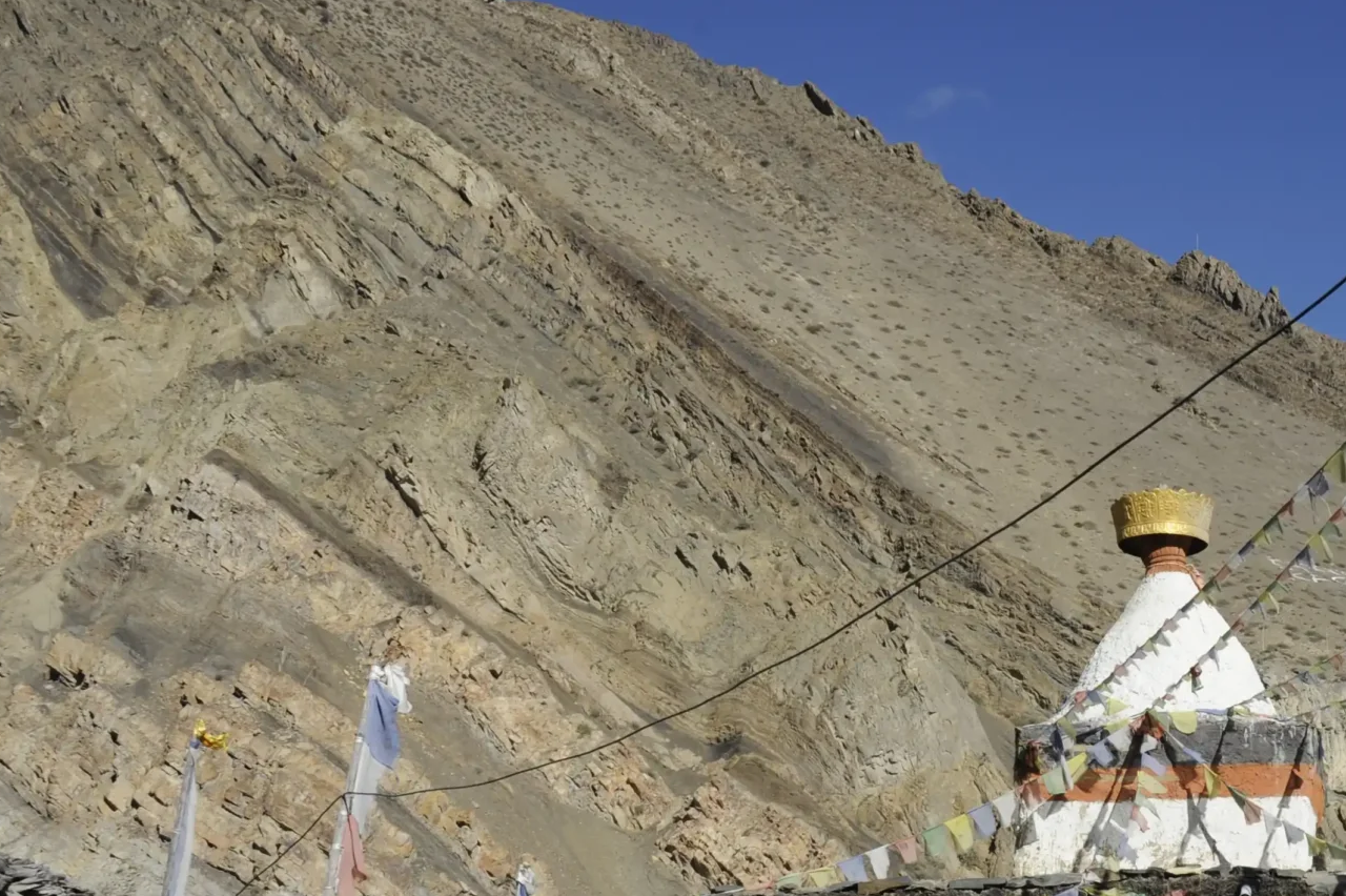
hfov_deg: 34.1
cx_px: 1149
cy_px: 691
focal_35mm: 56
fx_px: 2093
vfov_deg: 23.9
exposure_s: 1/400
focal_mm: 28
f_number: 10
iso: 200
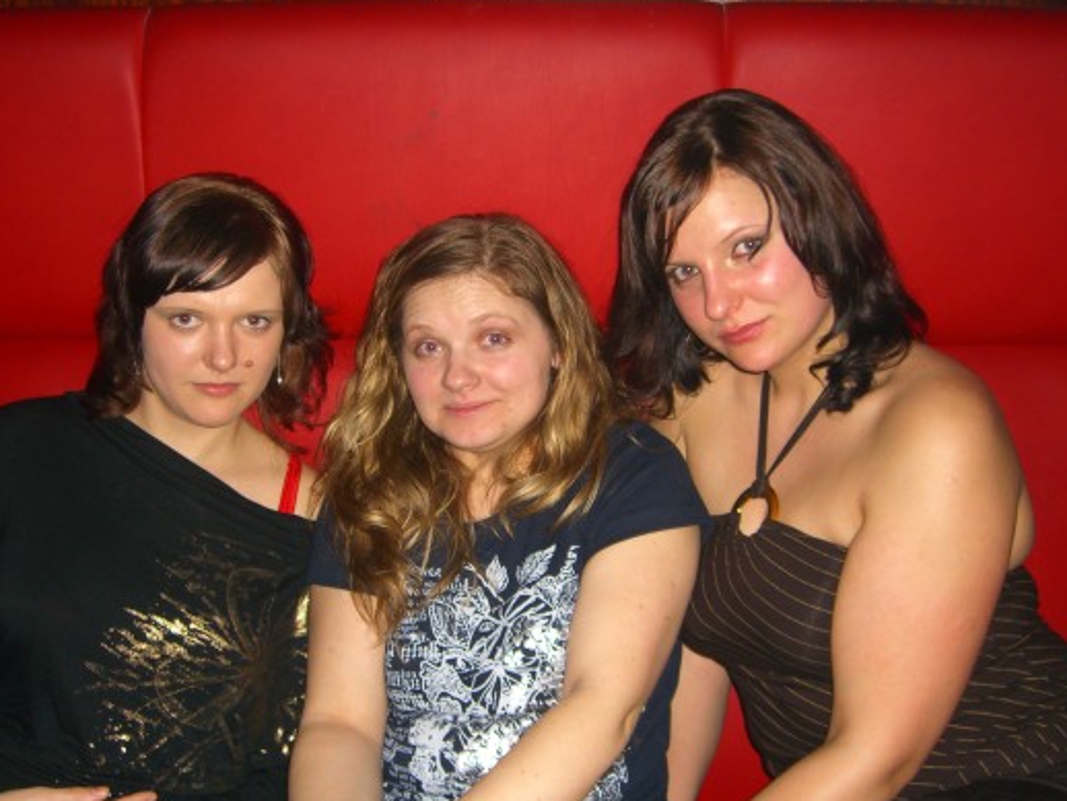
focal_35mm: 44
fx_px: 1357
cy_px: 449
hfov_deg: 42.9
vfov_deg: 32.9
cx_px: 513
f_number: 2.8
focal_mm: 7.9
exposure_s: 1/60
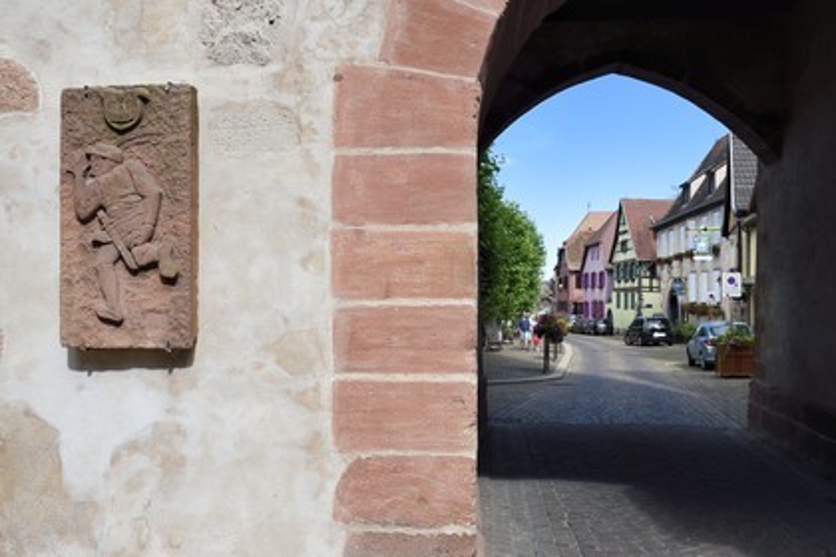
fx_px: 743
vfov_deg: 41.1
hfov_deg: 58.7
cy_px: 278
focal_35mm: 32
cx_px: 418
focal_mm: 32
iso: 200
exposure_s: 1/250
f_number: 9
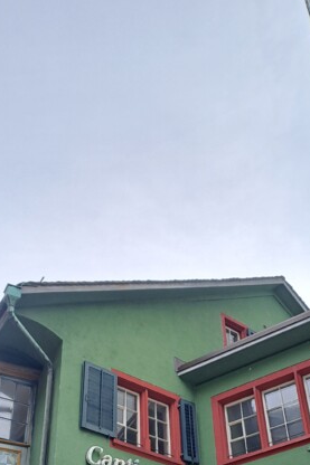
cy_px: 367
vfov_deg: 41.9
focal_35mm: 45
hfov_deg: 29.8
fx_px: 582
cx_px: 145
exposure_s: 1/238
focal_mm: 4.65
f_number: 1.8
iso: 32
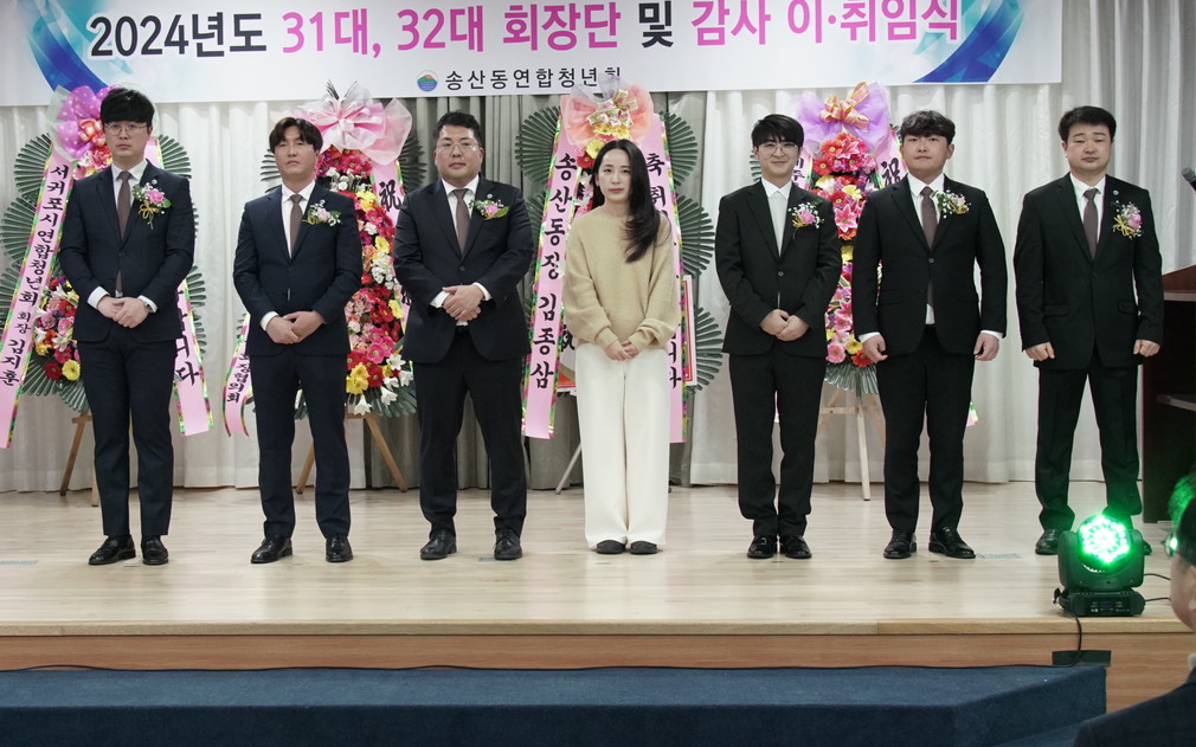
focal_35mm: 62
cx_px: 445
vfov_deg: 20.9
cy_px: 347
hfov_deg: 32.8
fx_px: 2021
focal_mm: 32
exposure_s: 1/50
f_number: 5.6
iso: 2000
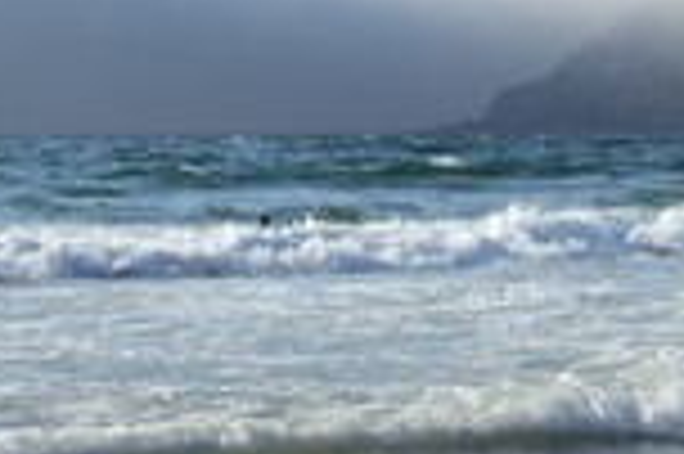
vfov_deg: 9.5
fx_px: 2733
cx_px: 770
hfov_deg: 13.9
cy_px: 405
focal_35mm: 144
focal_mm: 52
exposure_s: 1/320
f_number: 13
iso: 200
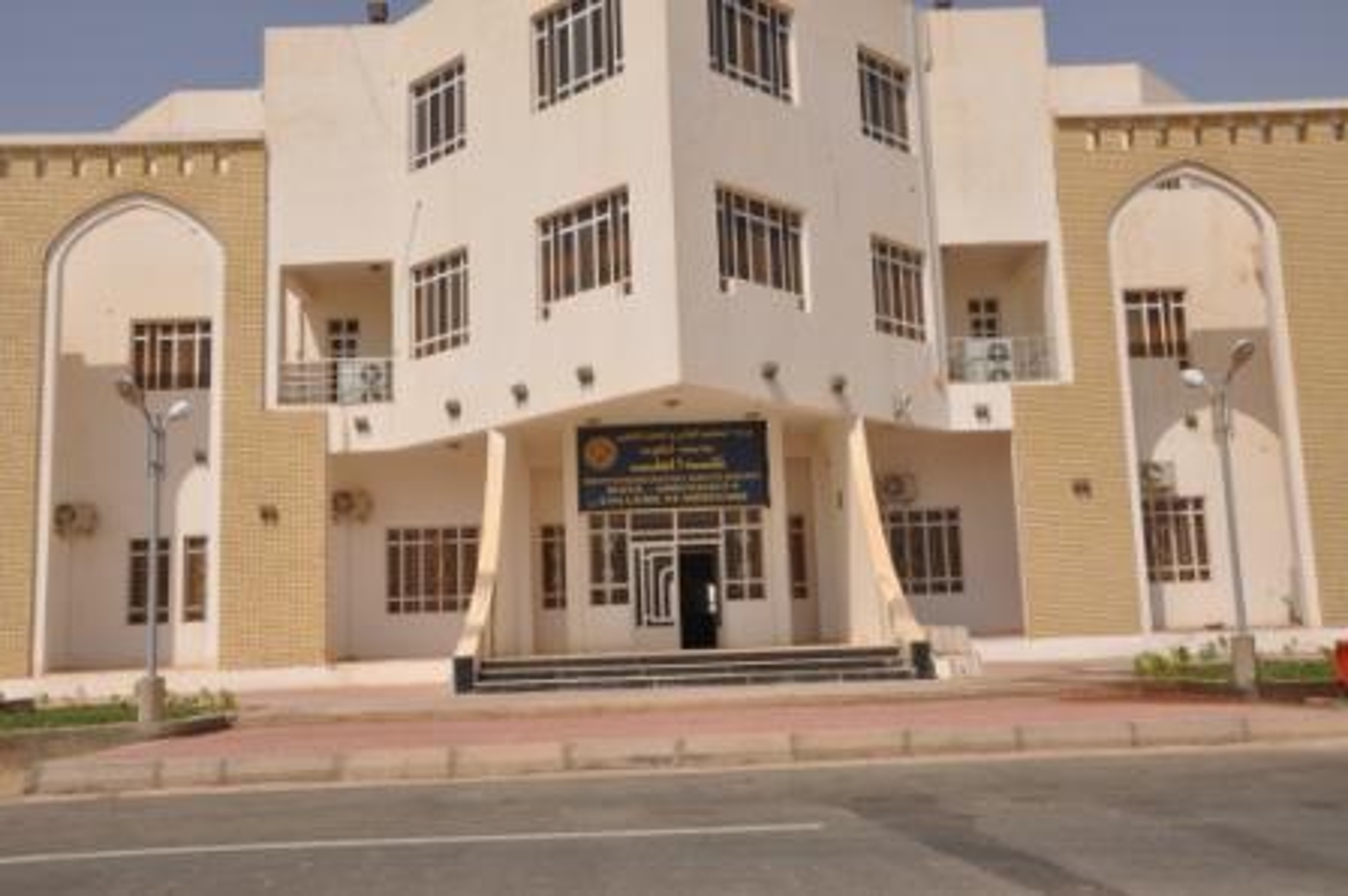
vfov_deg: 36.8
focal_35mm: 36
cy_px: 448
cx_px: 674
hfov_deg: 53.2
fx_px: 1347
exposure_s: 1/200
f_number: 18
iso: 200
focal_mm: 24
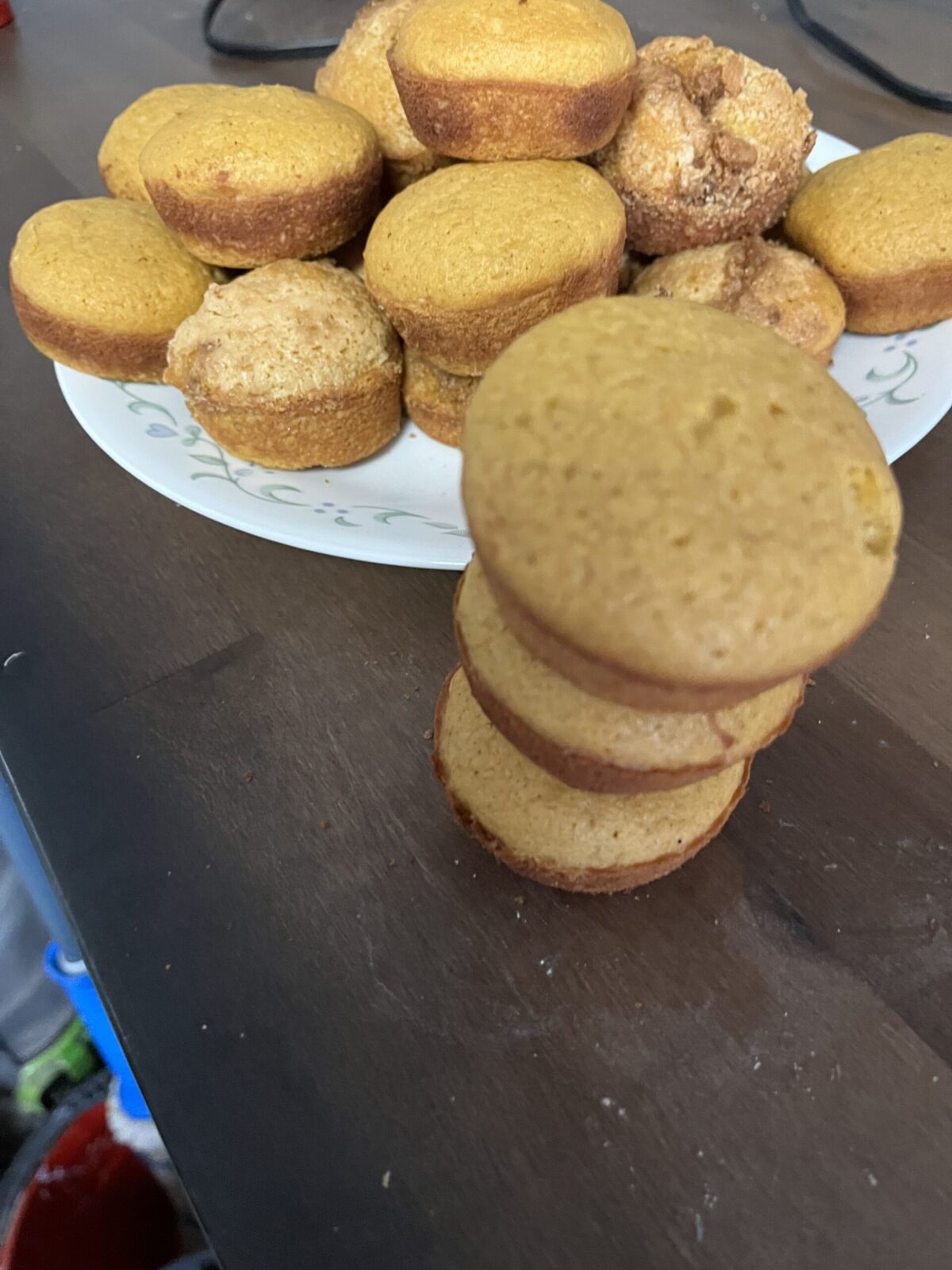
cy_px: 635
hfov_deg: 53.1
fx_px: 953
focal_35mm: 26
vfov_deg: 67.3
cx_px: 476
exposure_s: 1/40
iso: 640
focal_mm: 5.1
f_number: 1.6
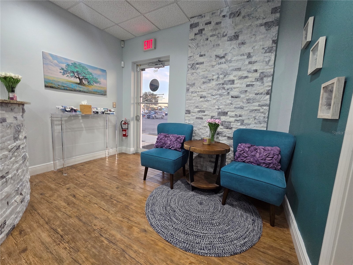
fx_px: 133
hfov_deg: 106.2
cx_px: 176
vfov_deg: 89.9
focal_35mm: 13
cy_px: 132
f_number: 2.2
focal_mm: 2.2
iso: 320
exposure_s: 1/60
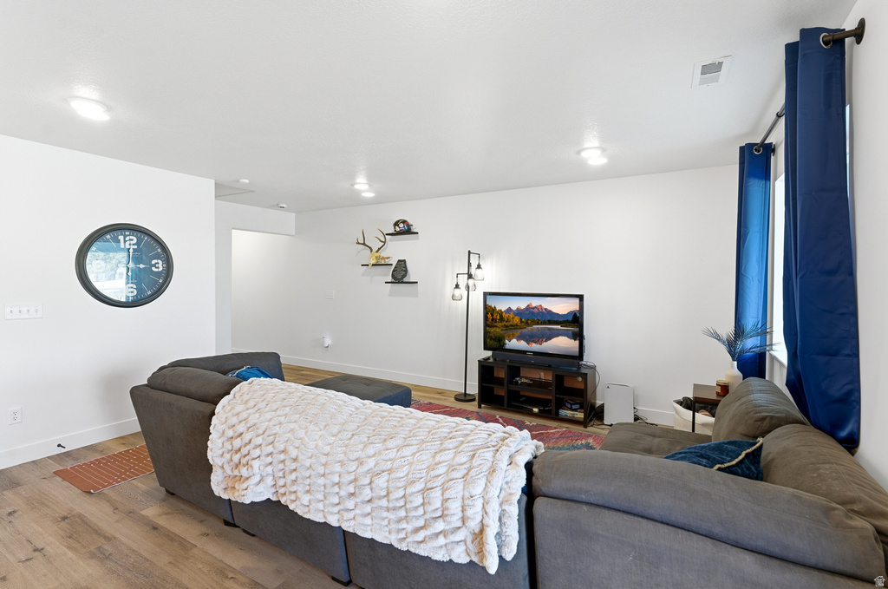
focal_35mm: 16
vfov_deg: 71.9
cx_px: 444
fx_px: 406
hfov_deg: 95.1
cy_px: 294
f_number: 5.6
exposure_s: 1/4000
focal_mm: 16.5
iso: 500
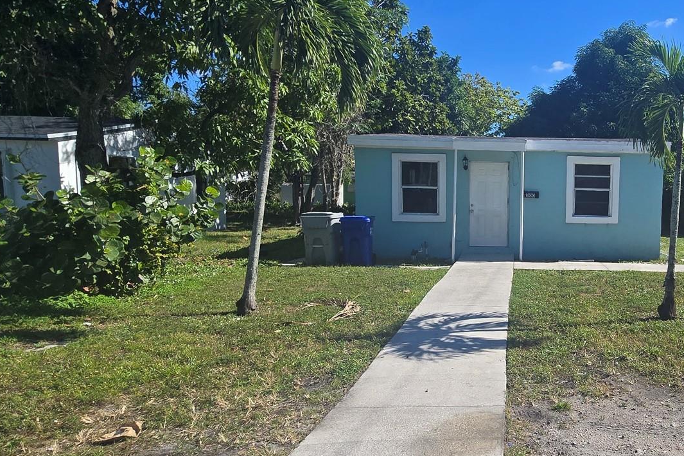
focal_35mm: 26
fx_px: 494
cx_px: 546
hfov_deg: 63.5
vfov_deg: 49.5
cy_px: 244
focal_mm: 2.2
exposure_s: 1/2456
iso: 50
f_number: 2.2
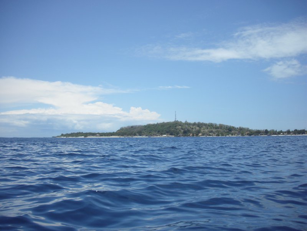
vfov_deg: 37.7
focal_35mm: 38
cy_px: 116
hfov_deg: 49.0
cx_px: 154
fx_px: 337
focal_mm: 6.2
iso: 100
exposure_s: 1/400
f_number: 8
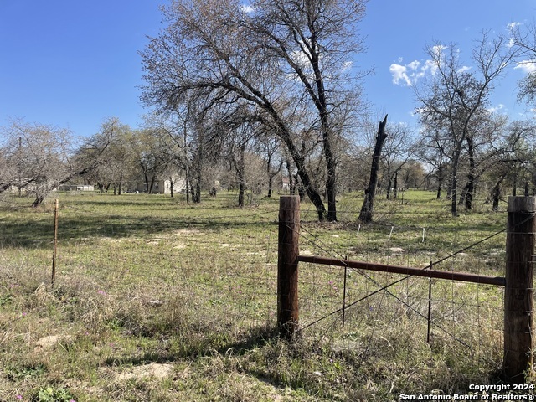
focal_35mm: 26
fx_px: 403
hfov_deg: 67.3
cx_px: 268
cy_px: 201
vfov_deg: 53.1
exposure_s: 1/2451
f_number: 1.6
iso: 32
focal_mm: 4.2
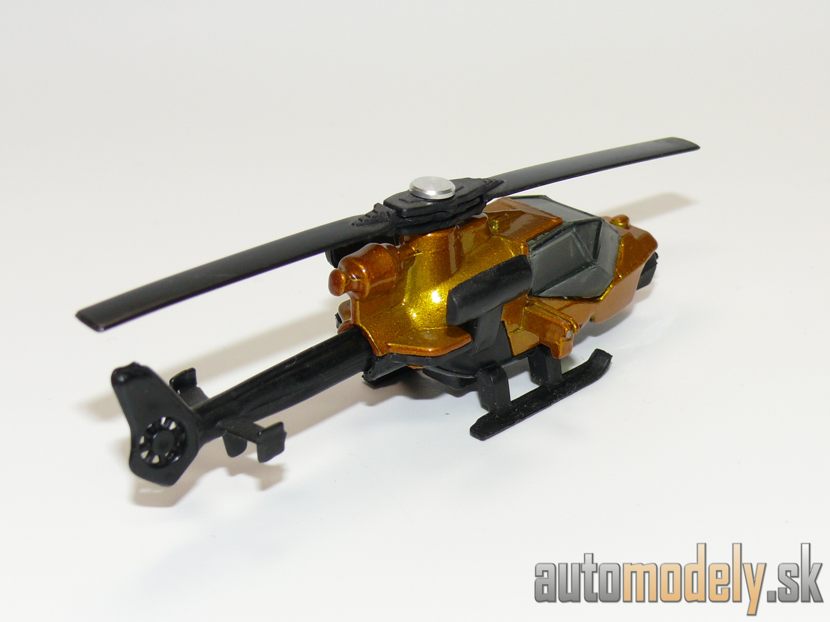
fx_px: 1942
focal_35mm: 81
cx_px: 415
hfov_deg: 24.1
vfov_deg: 18.2
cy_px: 311
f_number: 4
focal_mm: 11.8
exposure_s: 1/30
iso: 100
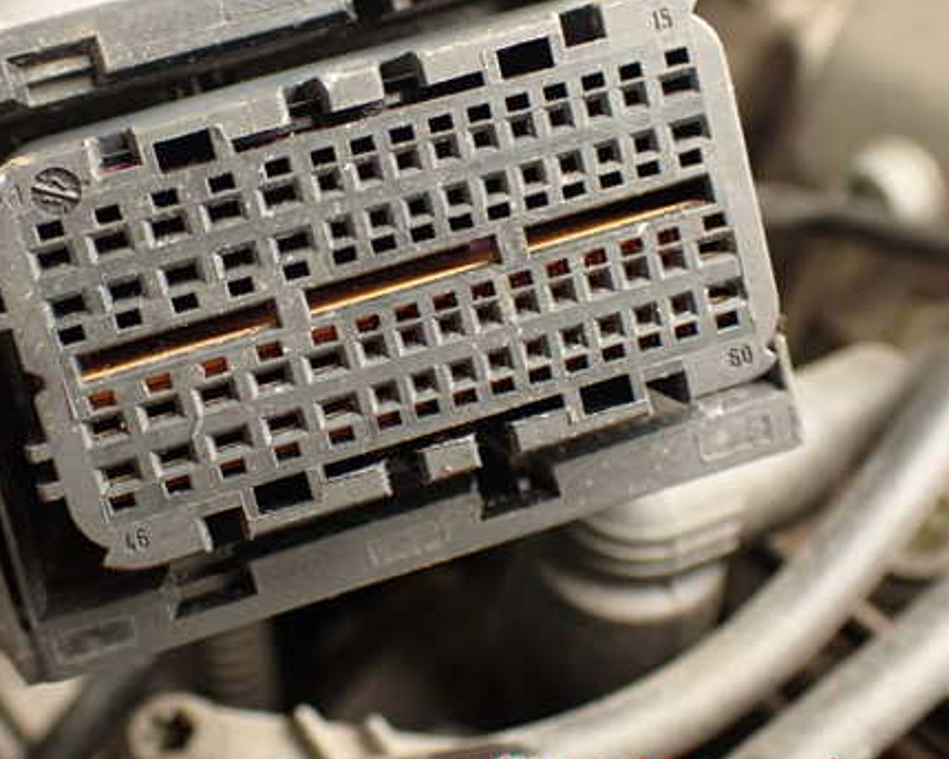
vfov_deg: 30.8
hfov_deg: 37.7
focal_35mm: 49
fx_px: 1376
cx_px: 338
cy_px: 313
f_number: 2.5
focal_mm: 6.37
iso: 200
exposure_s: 1/40
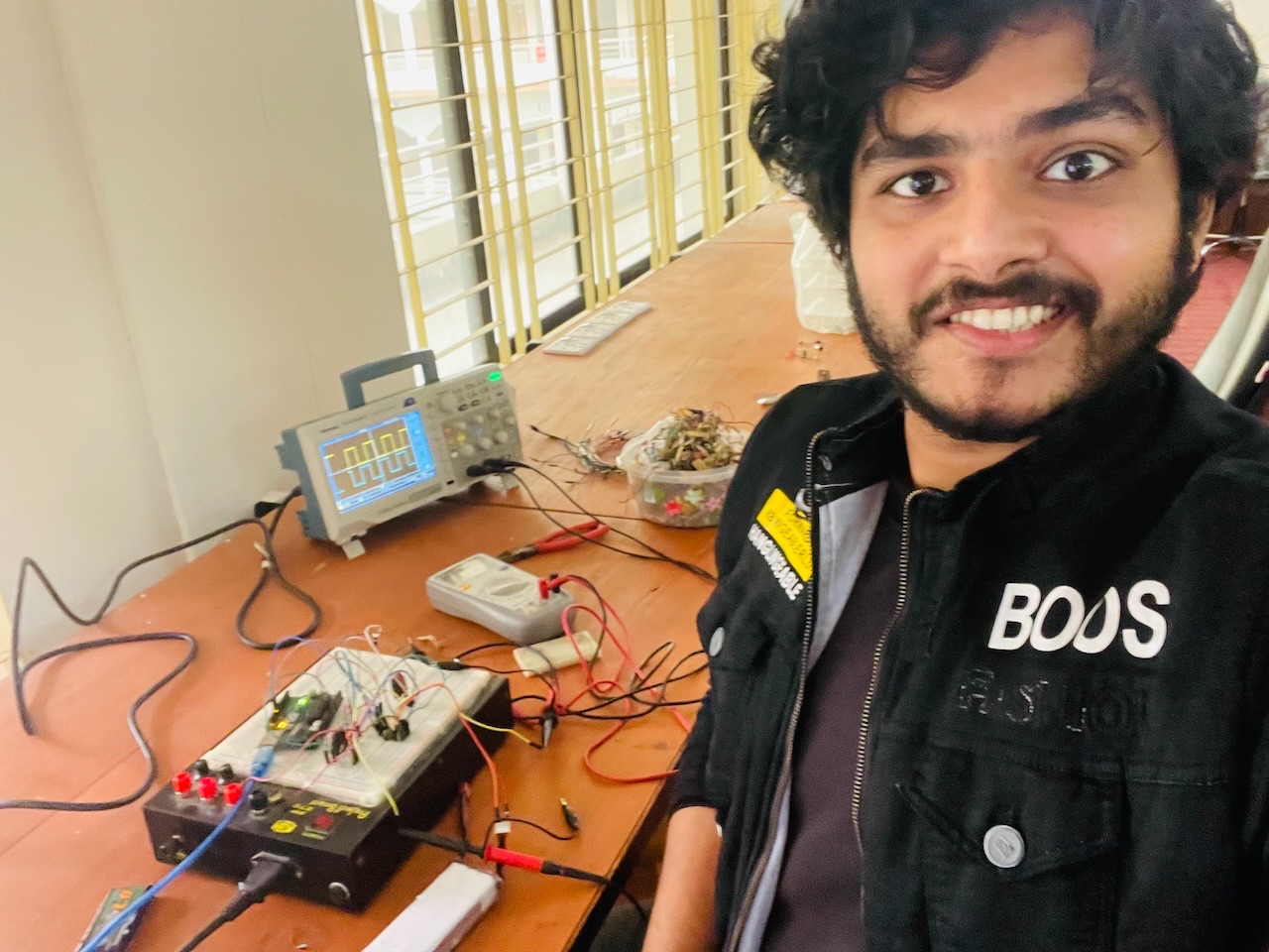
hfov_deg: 60.0
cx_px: 634
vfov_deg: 46.8
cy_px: 476
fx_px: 1100
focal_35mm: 30
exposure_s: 1/25
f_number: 2.2
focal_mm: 2.71
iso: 640
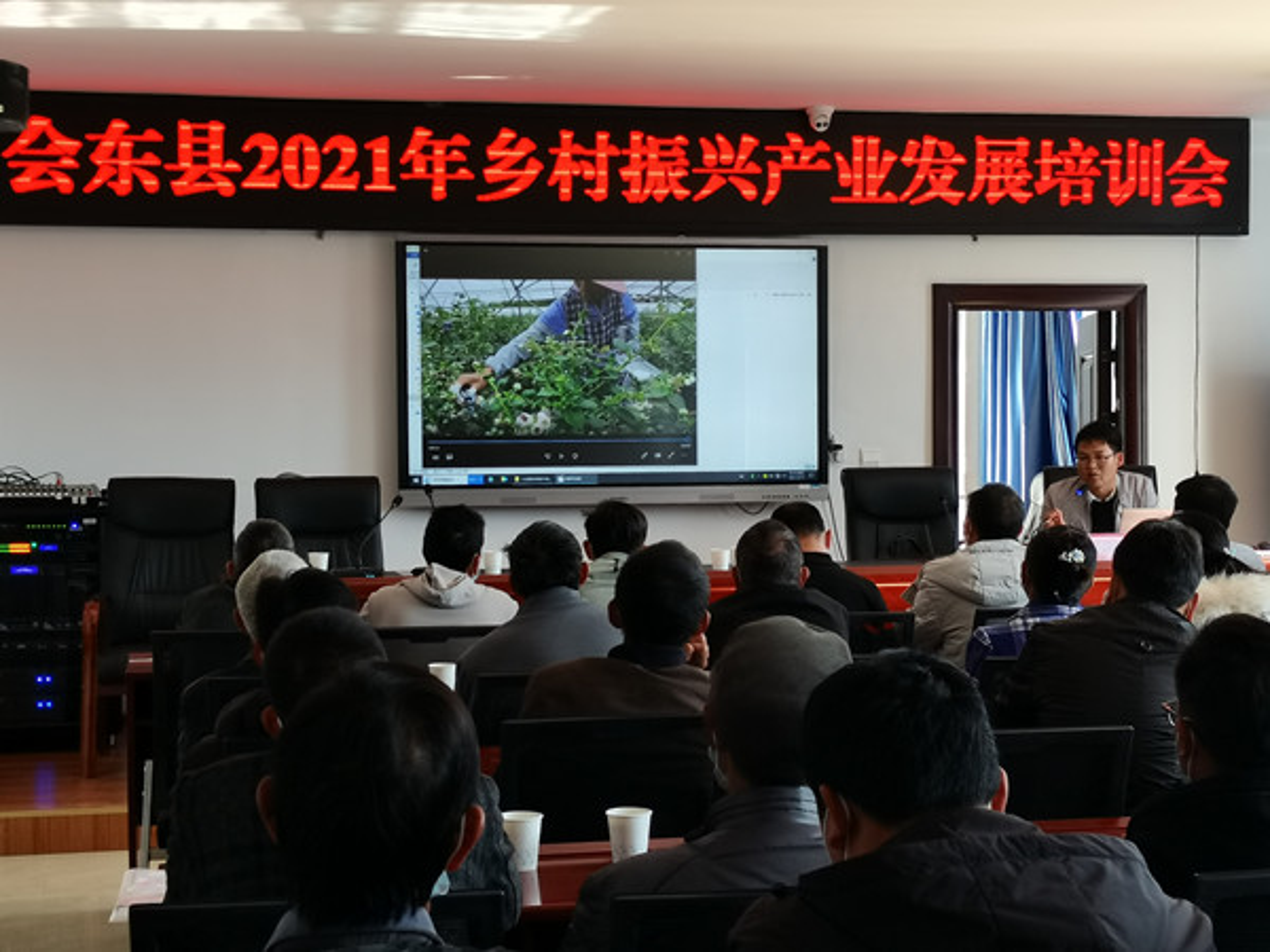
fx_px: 2165
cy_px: 476
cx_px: 635
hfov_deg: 32.7
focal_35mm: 59
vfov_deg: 24.8
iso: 125
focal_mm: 4.94
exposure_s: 1/100
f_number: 1.9
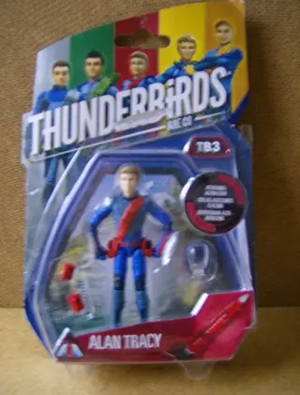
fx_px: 412
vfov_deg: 51.1
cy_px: 198
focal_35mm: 36
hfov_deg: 40.0
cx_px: 150
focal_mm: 6
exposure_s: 1/4.4
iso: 200
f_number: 2.8
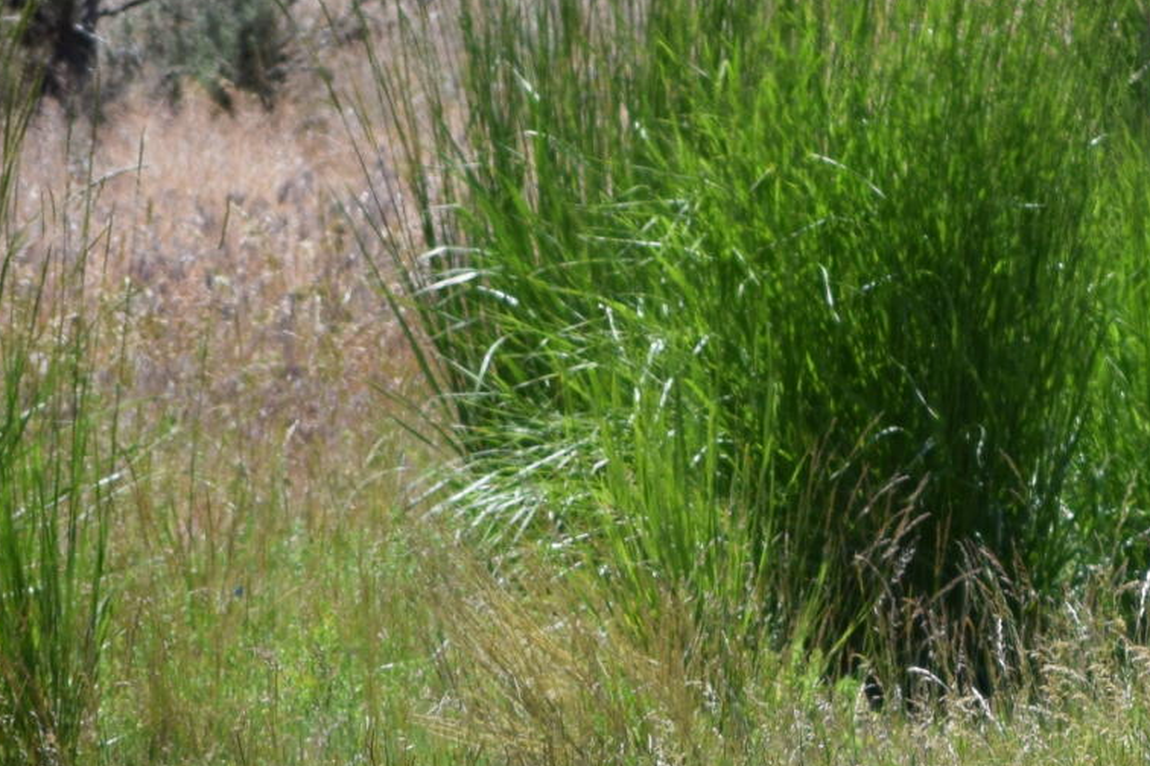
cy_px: 748
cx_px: 1725
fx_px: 33251
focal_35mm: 1041
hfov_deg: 2.0
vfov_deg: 1.3
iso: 200
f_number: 6.3
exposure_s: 1/640
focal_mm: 175
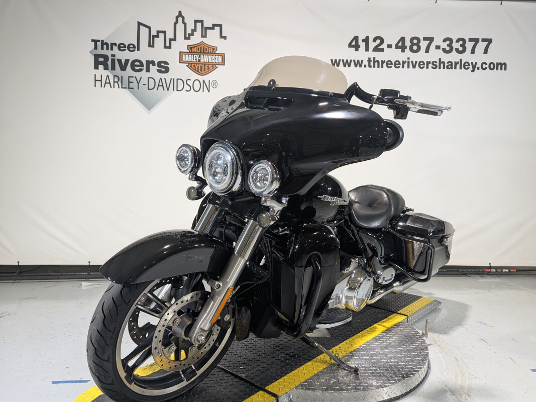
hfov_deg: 71.6
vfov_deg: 56.8
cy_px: 201
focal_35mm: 24
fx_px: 372
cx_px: 268
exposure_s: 1/60
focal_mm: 6.81
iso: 57
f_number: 1.85
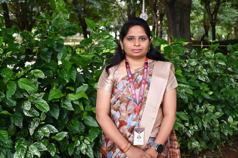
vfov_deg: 26.5
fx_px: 337
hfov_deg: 38.9
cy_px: 79
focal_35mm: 51
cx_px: 119
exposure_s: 1/250
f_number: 4.2
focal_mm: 34
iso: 560
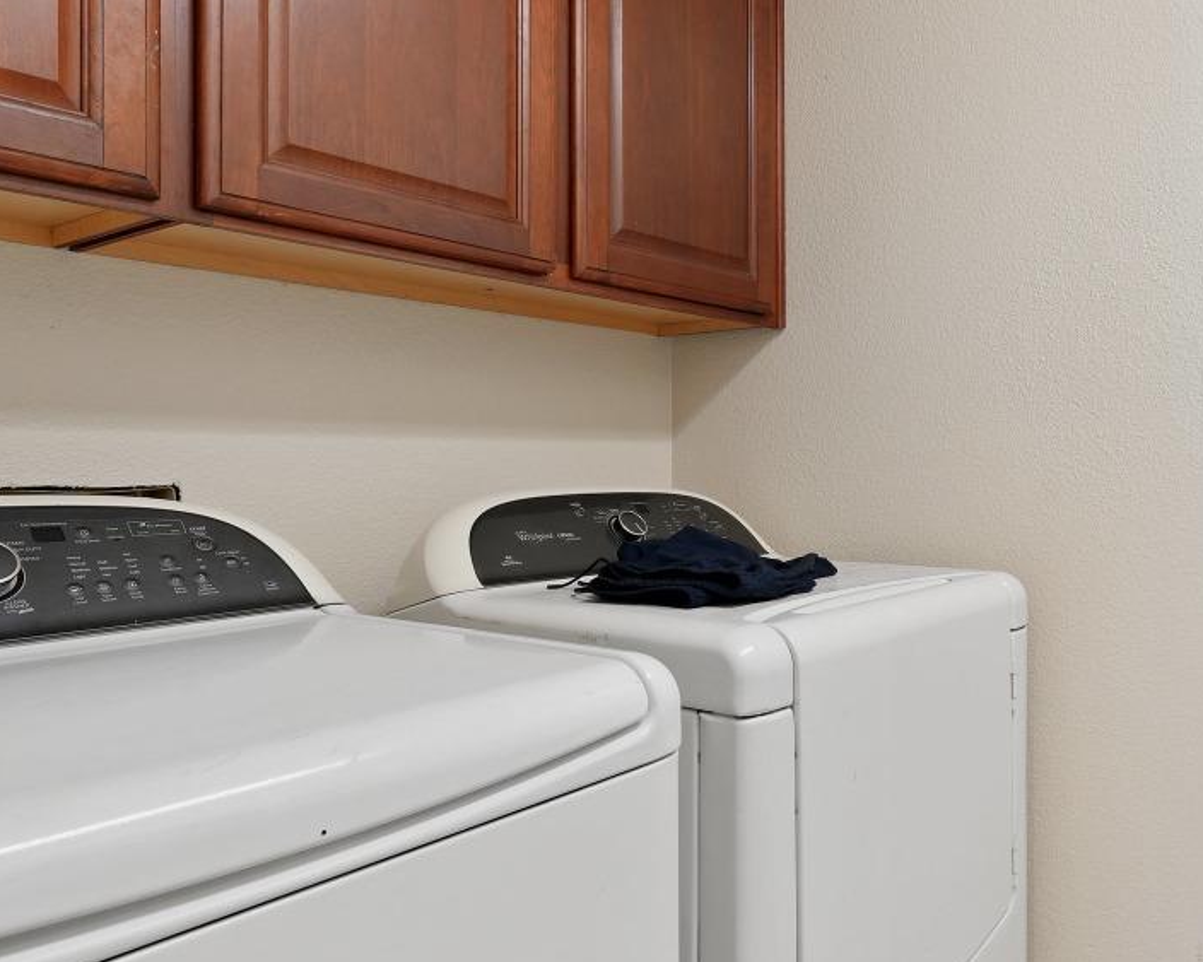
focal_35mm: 26
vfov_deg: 54.9
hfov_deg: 63.1
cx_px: 866
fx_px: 926
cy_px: 458
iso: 200
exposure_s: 1/1.6
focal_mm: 13
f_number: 8
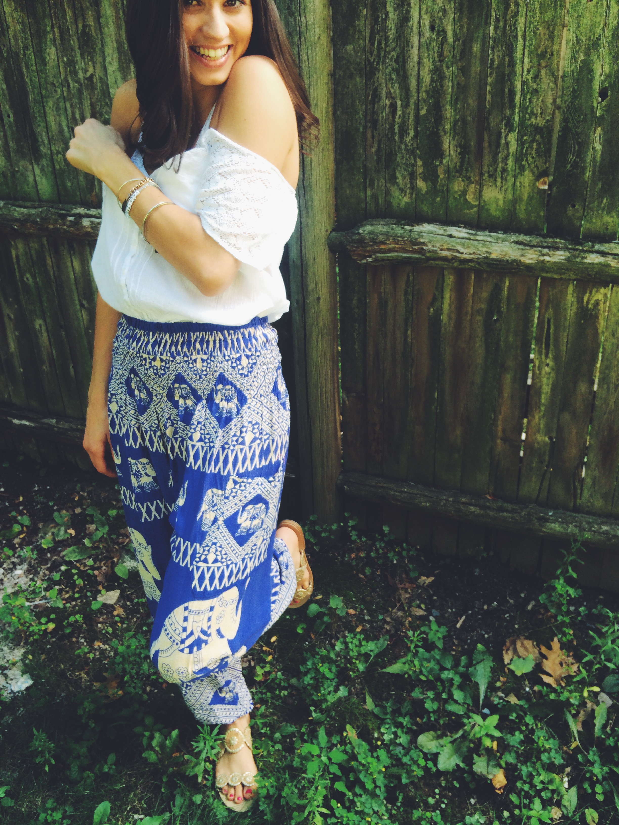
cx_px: 310
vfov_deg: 61.7
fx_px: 691
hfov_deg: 48.2
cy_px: 412
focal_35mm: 29
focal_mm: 4.15
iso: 50
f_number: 2.2
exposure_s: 1/120
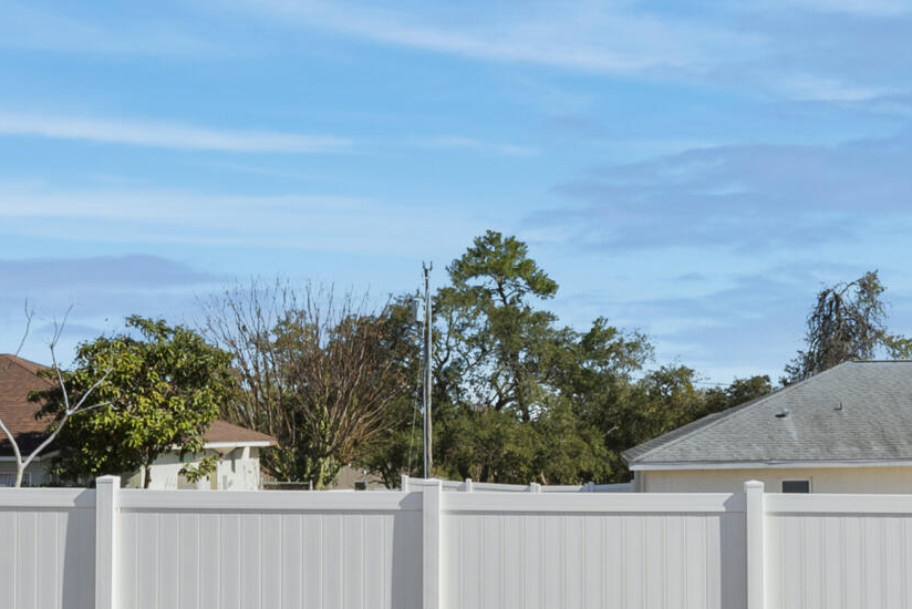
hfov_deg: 38.2
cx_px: 640
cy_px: 344
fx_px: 1292
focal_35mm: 51
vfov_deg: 26.5
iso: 100
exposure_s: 1/160
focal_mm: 14
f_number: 14
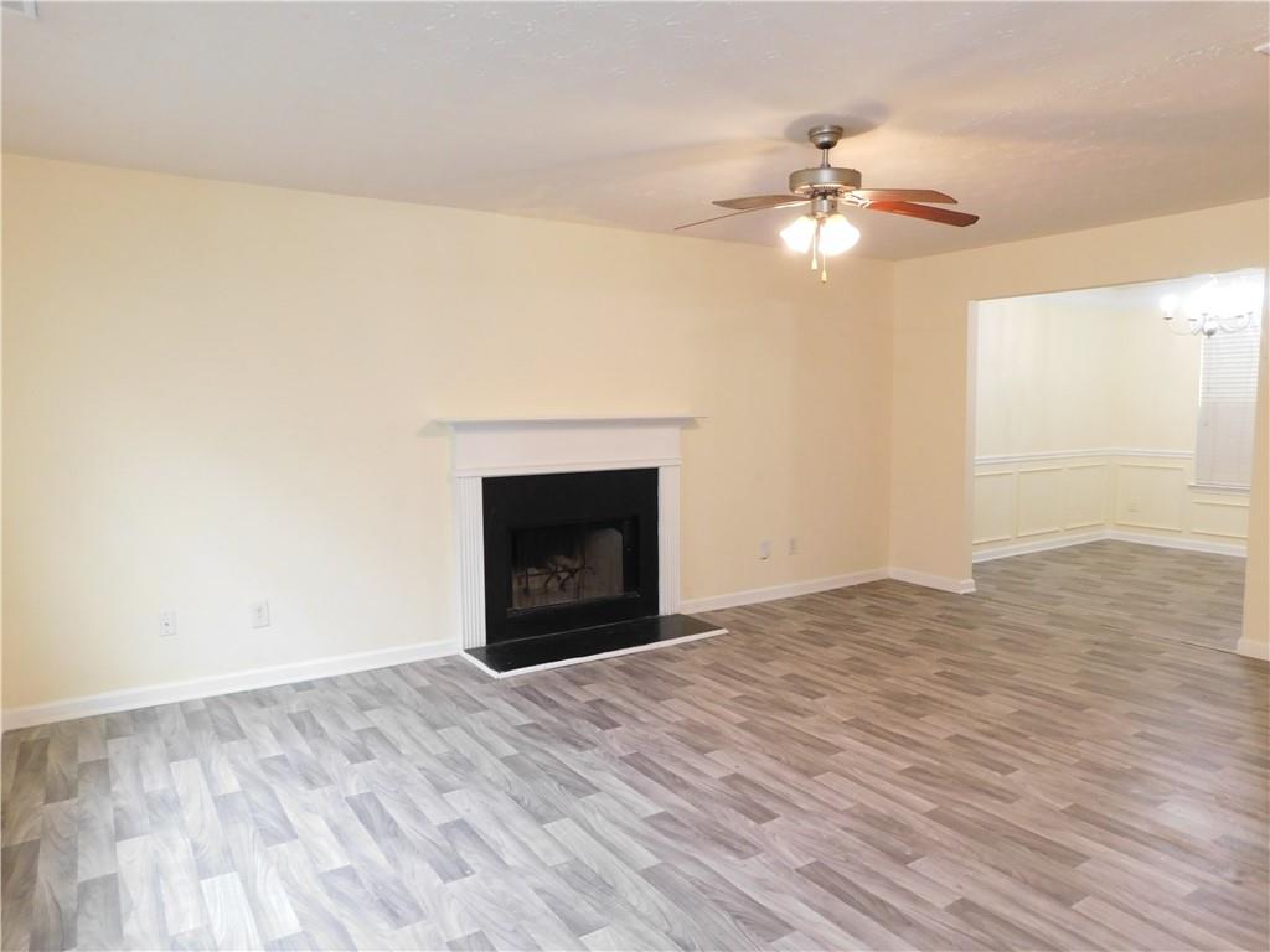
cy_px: 476
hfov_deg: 73.9
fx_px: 844
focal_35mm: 23
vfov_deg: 58.9
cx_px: 635
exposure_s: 1/30
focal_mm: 4
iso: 320
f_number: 3
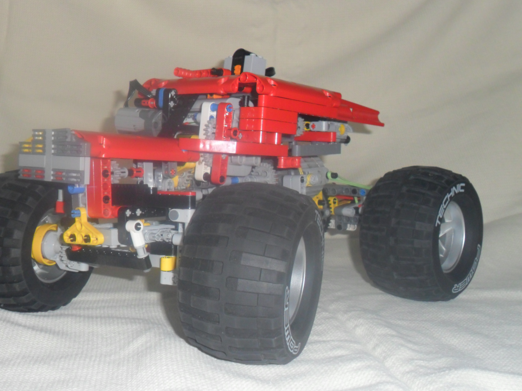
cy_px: 175
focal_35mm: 45
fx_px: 679
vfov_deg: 32.2
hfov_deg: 42.0
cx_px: 230
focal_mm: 6.6
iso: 200
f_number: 10.1
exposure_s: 1/45
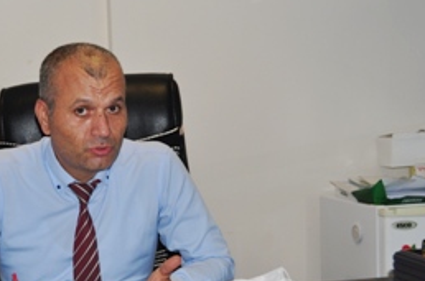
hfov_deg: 24.7
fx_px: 953
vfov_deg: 16.8
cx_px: 76
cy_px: 174
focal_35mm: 81
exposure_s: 1/60
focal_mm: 31
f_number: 5.6
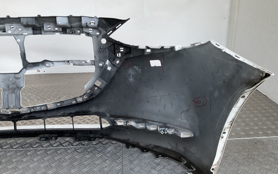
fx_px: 235
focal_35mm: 31
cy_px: 105
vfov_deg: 40.4
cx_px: 138
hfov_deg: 61.2
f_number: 1.8
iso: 125
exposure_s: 1/50
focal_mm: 3
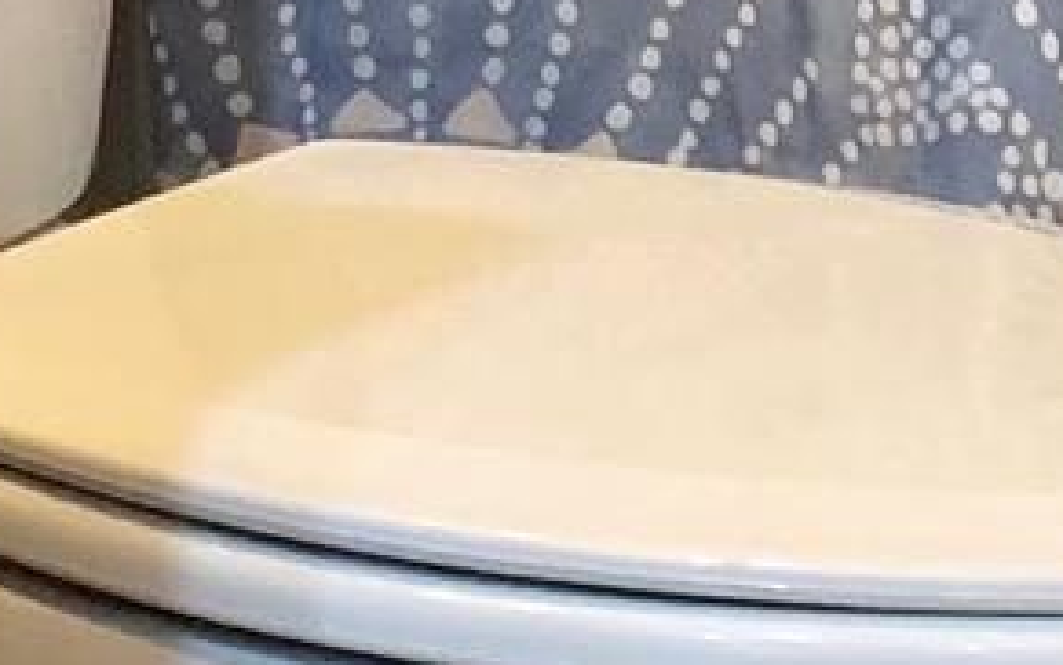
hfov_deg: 10.7
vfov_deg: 6.3
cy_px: -1228
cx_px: 121
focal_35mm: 194
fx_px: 5621
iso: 320
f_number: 1.8
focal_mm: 4.25
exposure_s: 1/60
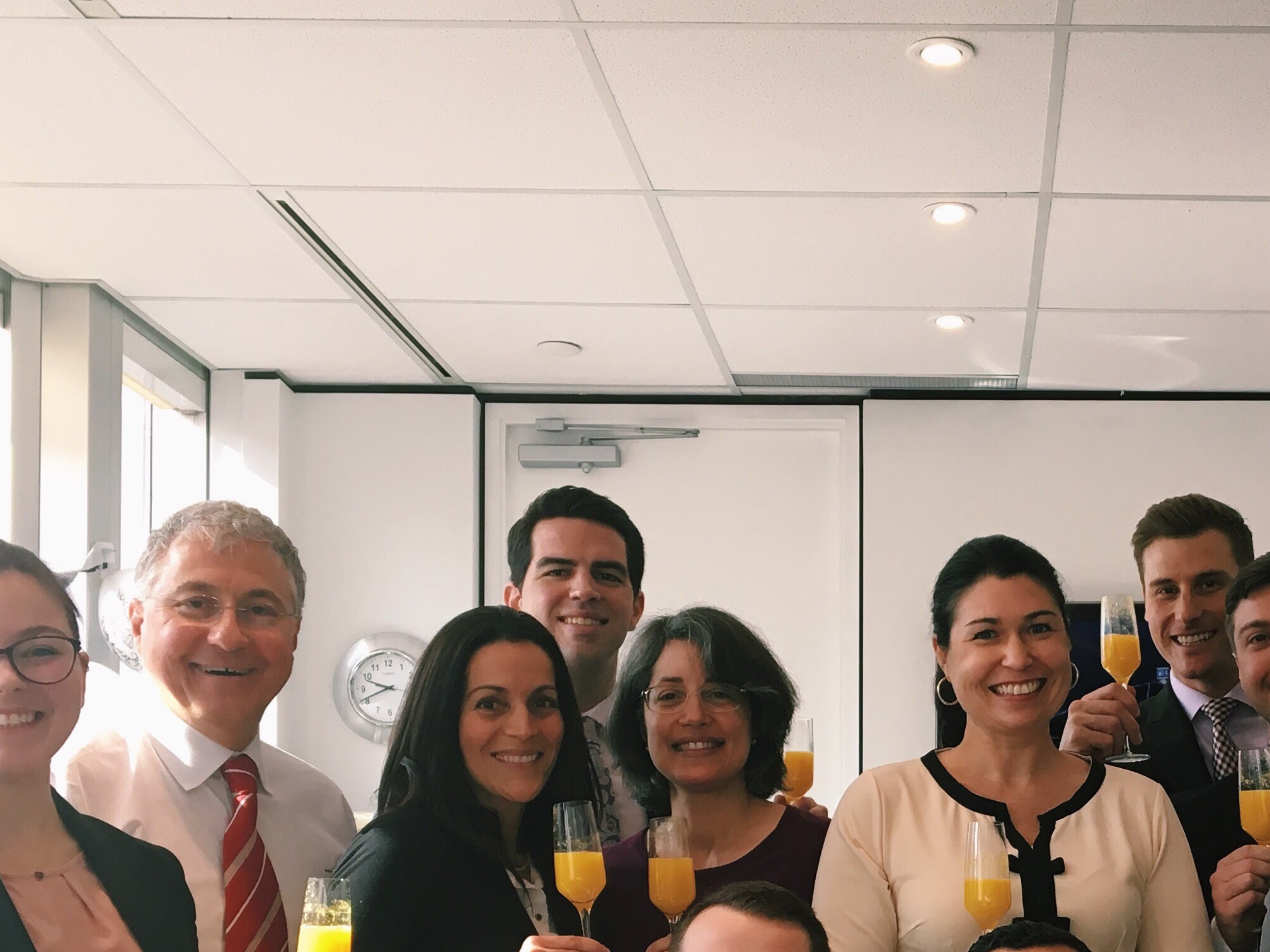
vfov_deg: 24.6
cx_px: 989
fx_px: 2128
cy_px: 839
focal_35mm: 58
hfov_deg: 32.5
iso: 25
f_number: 2.2
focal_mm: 4.15
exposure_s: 1/40
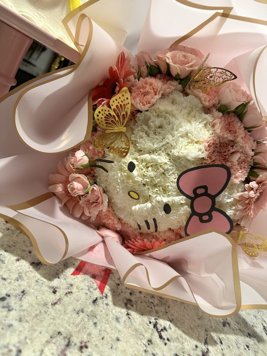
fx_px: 247
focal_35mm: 24
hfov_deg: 56.8
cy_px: 178
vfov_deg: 71.6
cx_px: 134
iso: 200
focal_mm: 6.86
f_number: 1.78
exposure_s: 1/60
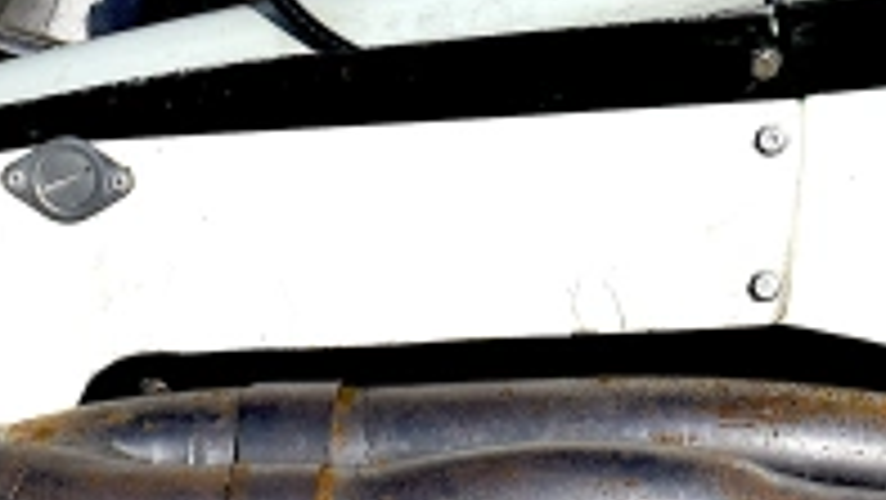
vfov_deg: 5.8
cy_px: -412
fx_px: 4795
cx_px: 612
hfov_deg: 10.5
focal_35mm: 204
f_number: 13
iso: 200
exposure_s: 1/640
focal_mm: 32
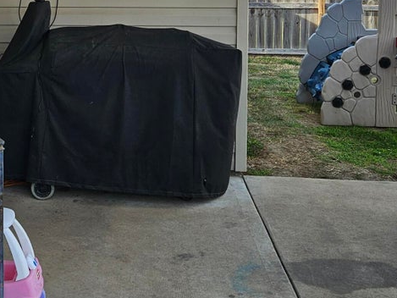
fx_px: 769
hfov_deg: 28.5
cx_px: 94
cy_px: 19
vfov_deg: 21.4
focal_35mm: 67
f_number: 1.8
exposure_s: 1/532
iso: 25
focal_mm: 5.4
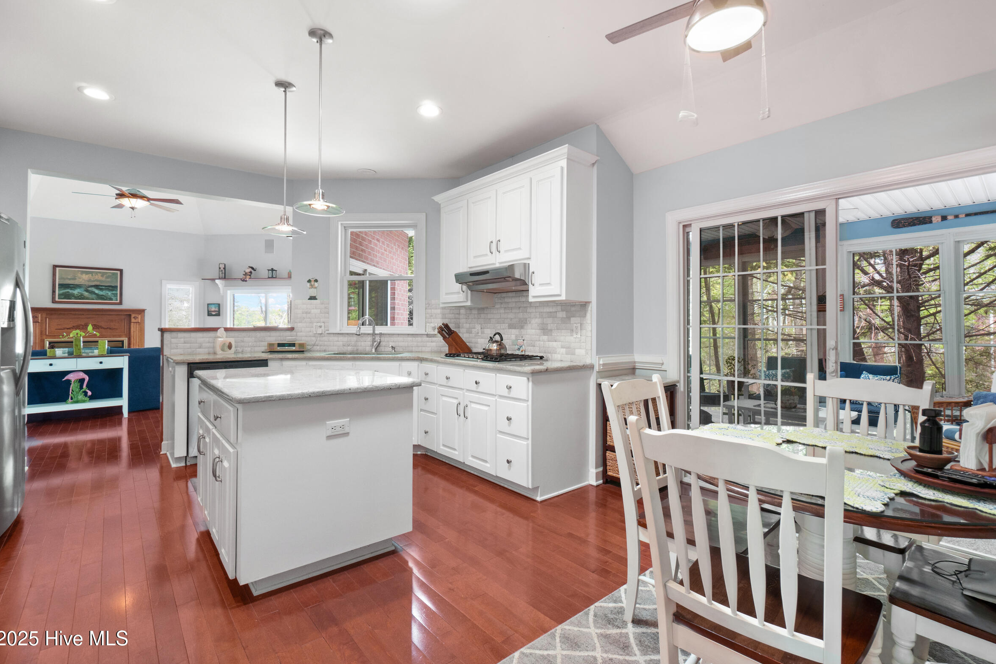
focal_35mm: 16
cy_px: 316
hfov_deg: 96.7
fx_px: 443
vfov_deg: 73.7
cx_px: 510
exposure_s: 1/1.25
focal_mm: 10
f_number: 8
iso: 250
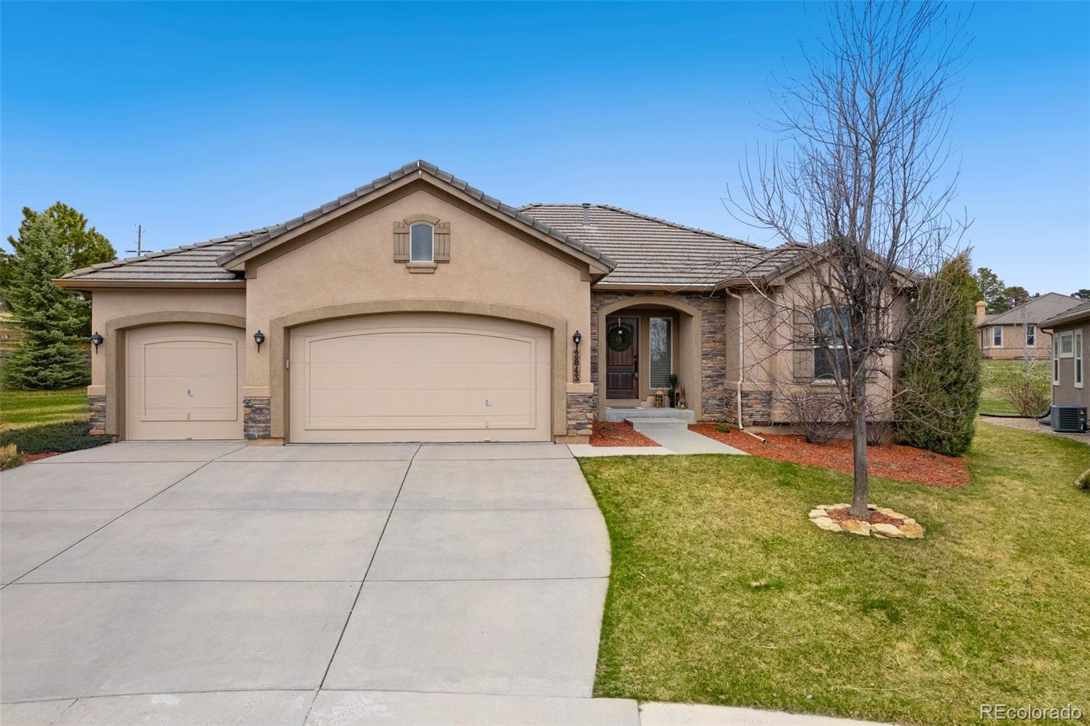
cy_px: 363
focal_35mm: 22
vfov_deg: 57.2
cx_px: 545
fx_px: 666
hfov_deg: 78.6
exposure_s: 1/1250
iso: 100
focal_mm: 8.38
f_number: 2.8
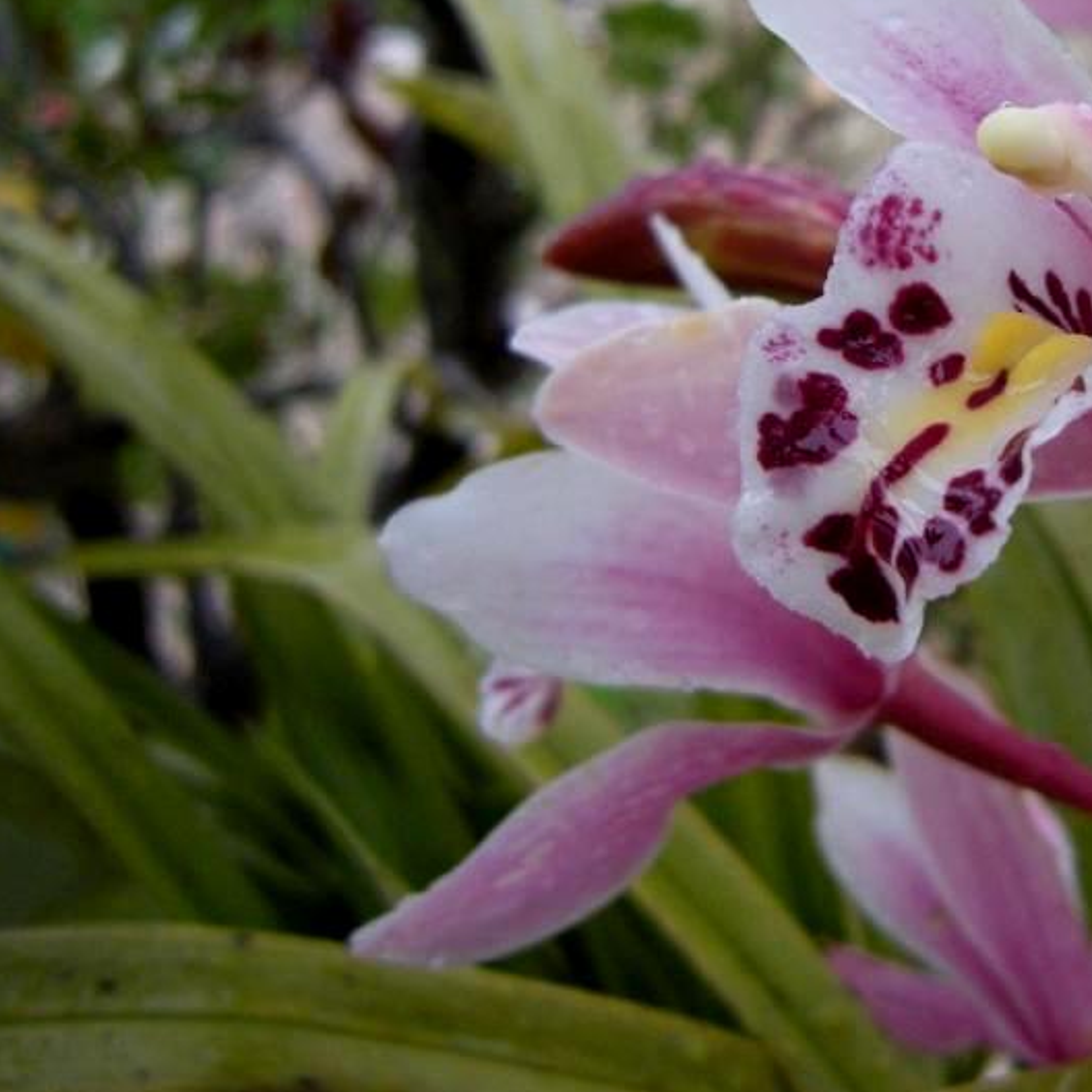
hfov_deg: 33.3
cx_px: 1005
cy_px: 312
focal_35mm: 48
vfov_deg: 34.8
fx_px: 1713
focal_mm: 4.7
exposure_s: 1/59
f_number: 2.8
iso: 169
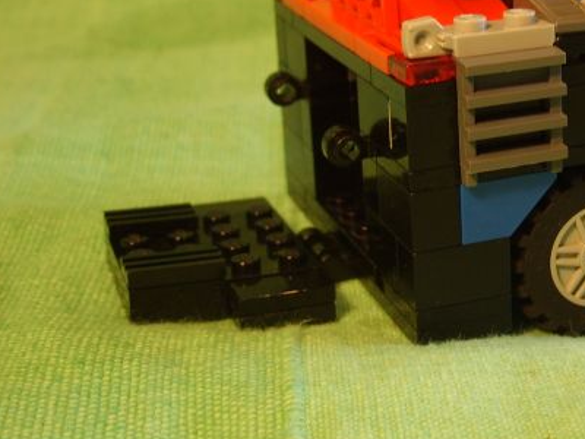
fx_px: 1284
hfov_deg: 24.9
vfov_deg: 19.3
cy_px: 120
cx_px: 524
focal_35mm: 76
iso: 100
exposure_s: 1/18
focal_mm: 7.8
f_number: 2.8
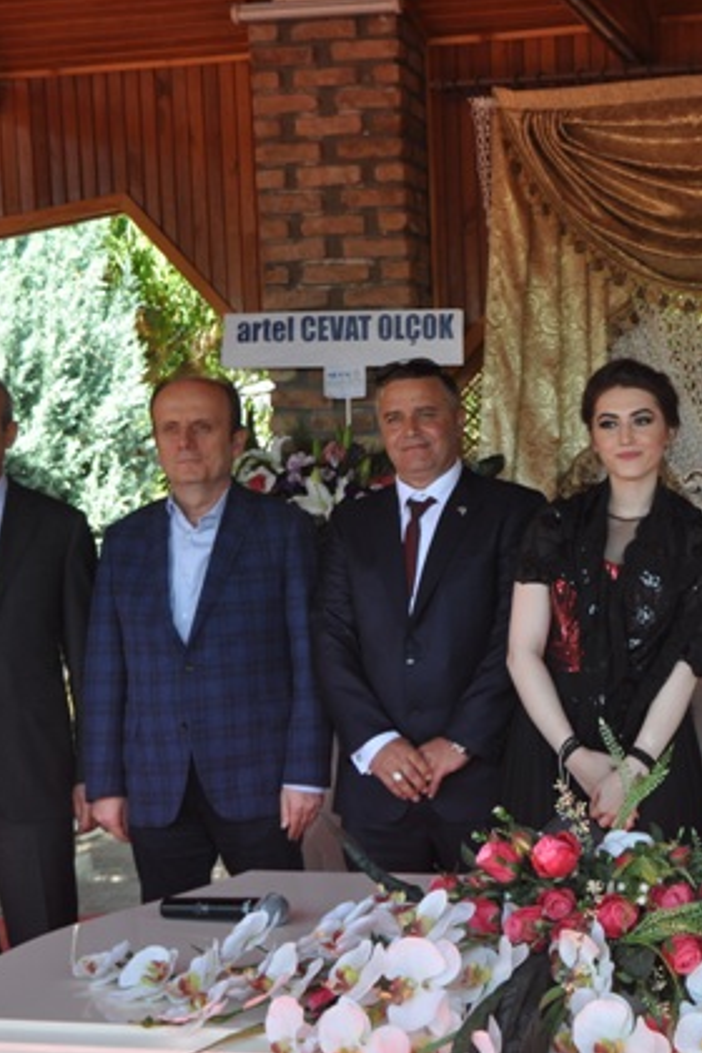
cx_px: 707
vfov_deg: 28.5
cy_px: 528
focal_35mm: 71
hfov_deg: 18.7
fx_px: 2070
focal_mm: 31
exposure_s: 1/125
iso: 250
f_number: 5.6
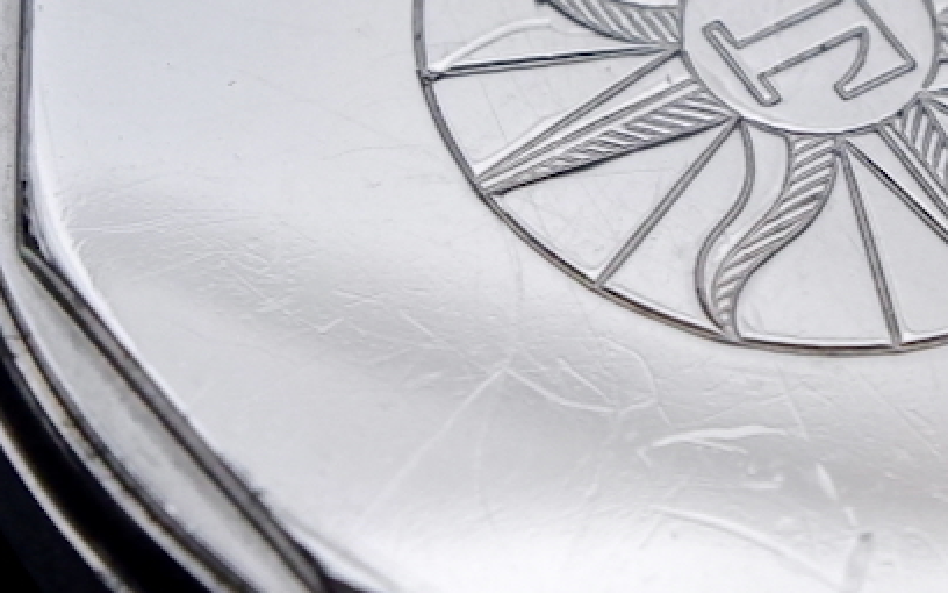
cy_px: 113
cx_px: 799
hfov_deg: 10.4
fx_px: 5167
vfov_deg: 6.6
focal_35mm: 200
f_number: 9
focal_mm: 39
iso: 5000
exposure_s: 1/4000
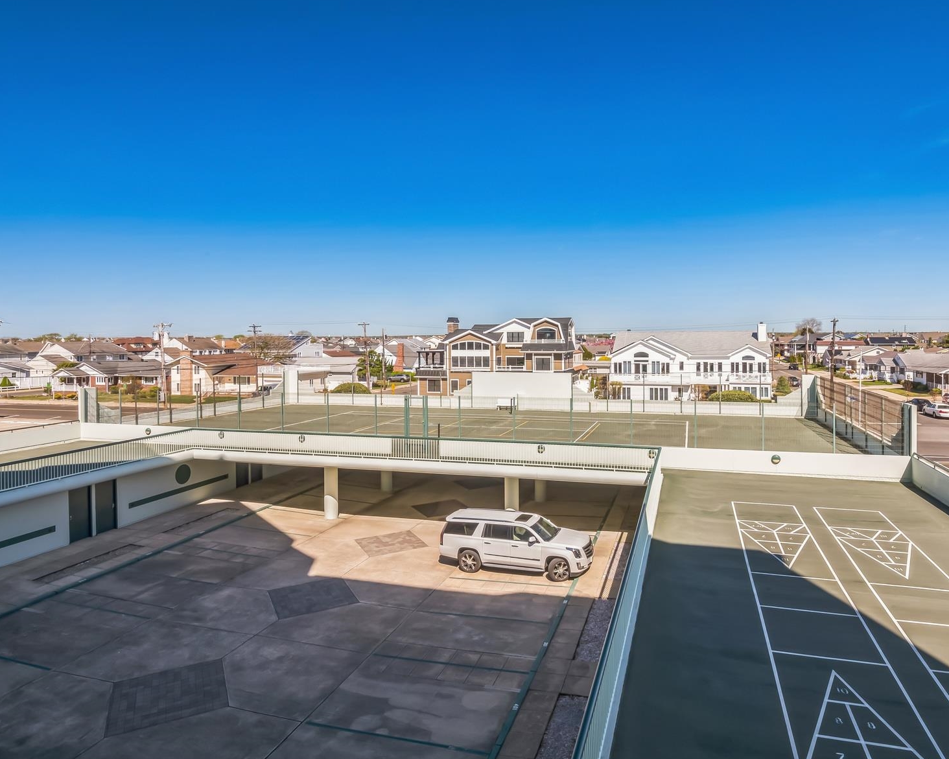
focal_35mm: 21
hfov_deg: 77.5
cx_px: 516
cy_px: 329
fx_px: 590
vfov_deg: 65.3
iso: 250
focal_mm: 16
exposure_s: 1/50
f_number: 16
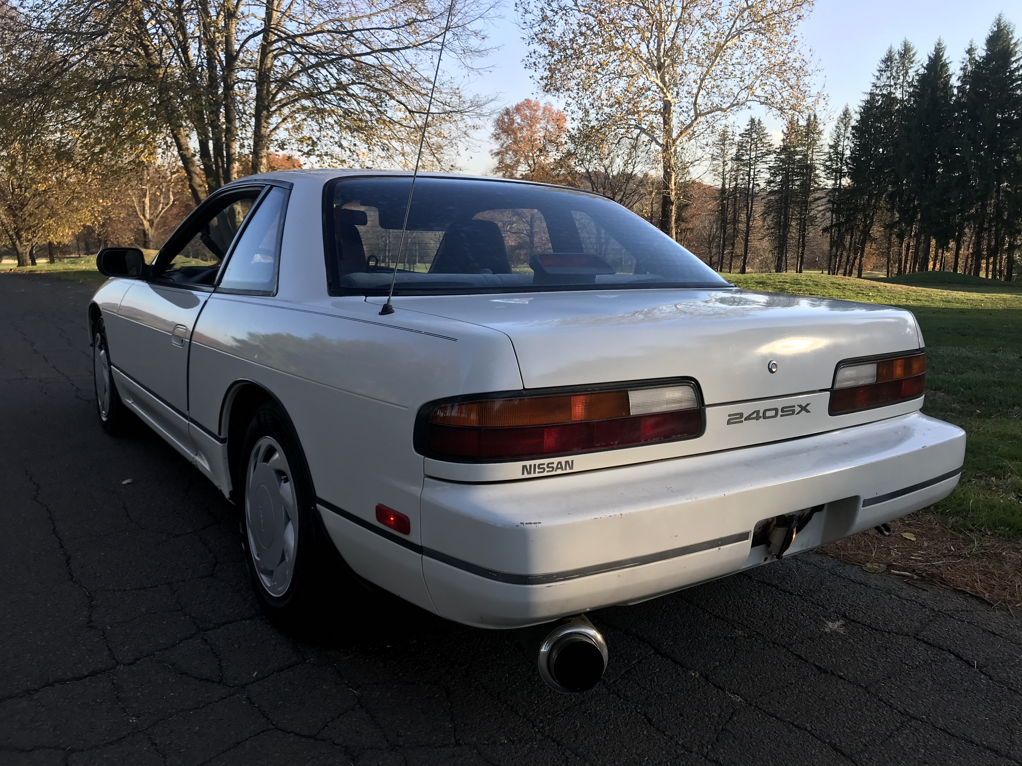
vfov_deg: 49.7
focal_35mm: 28
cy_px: 383
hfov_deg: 63.4
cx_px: 511
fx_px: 827
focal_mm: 3.99
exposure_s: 1/630
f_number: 1.8
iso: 20
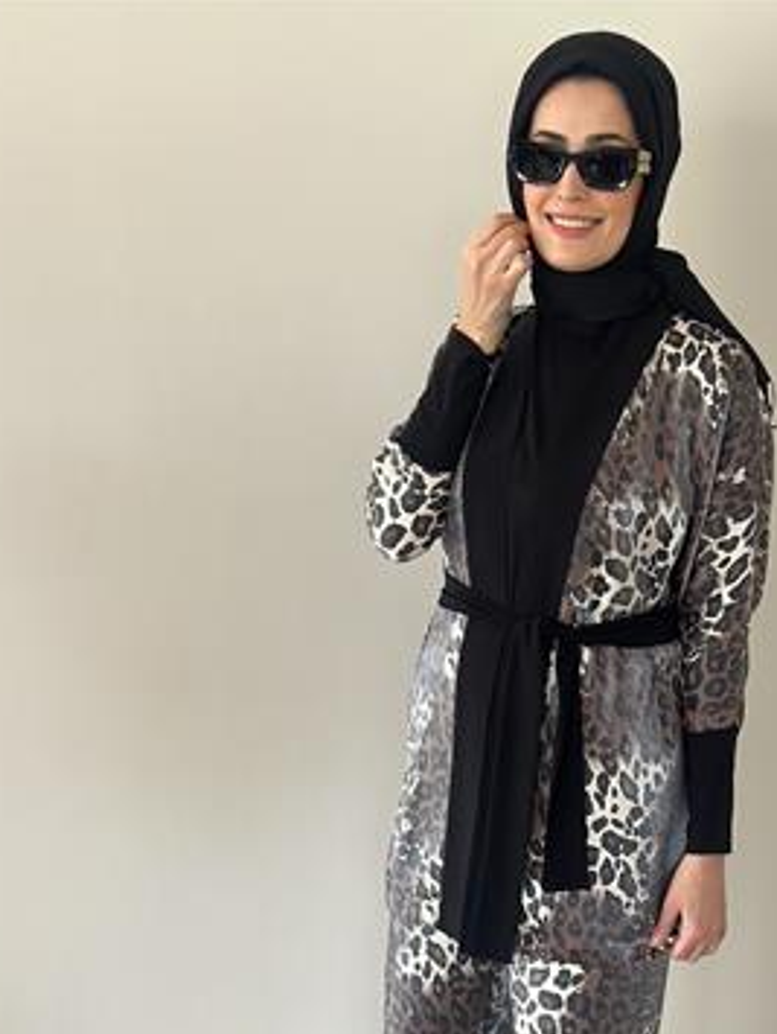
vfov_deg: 26.7
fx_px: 2151
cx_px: 538
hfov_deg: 20.4
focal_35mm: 72
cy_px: 770
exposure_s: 1/121
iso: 125
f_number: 1.78
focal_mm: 6.86
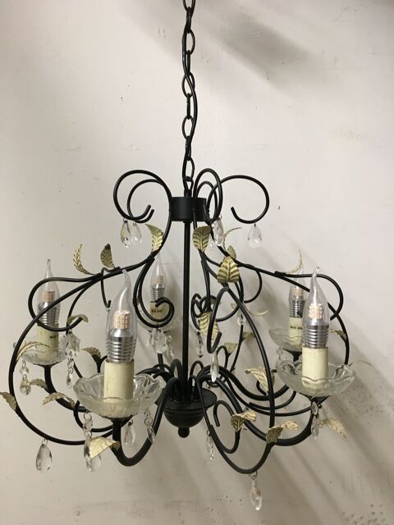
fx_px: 440
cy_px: 262
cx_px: 197
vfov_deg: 61.7
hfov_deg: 48.2
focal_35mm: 29
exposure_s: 1/33
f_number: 2.2
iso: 160
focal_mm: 4.15
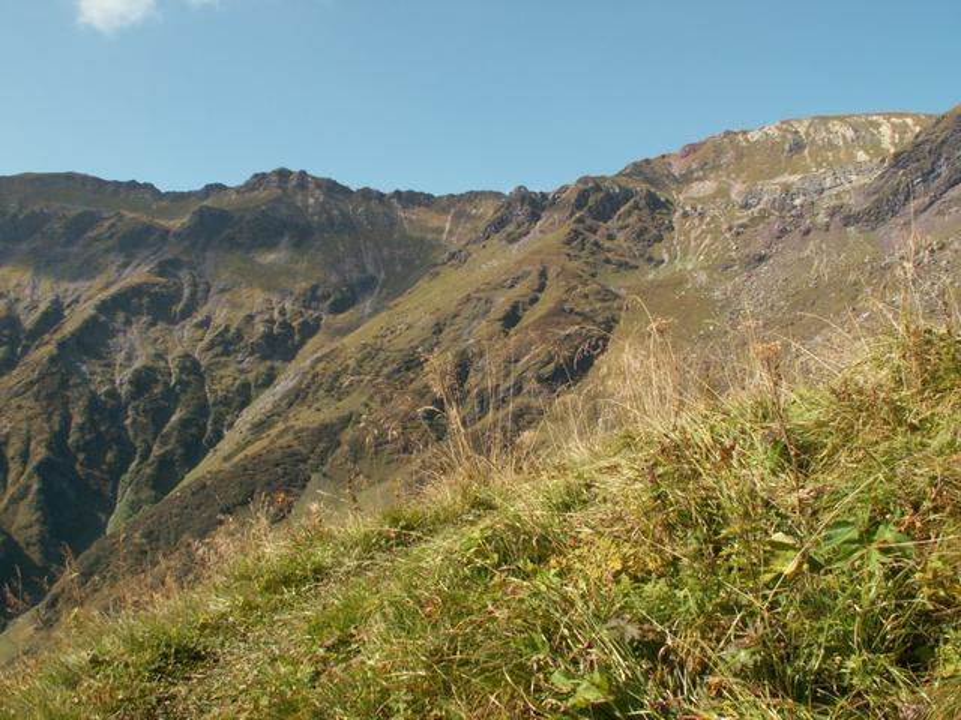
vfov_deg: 40.7
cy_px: 360
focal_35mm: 35
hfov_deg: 52.6
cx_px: 480
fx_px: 972
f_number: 5.6
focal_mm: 5.86
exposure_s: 1/200
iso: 50
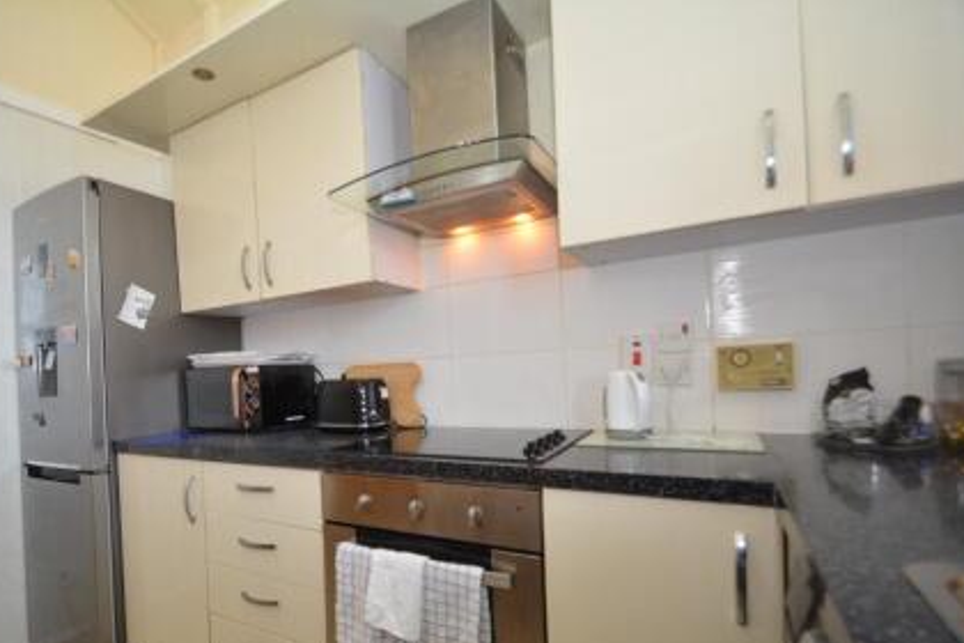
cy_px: 362
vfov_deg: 70.2
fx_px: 455
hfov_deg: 93.0
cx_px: 438
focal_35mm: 17
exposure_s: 1/60
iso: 640
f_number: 4
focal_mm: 10
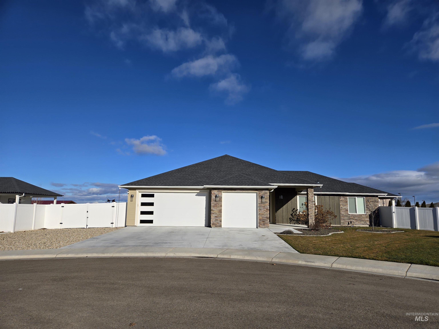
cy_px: 164
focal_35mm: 23
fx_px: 292
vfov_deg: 58.9
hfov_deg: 73.9
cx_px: 220
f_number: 1.8
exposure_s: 1/3882
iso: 25
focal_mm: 5.4
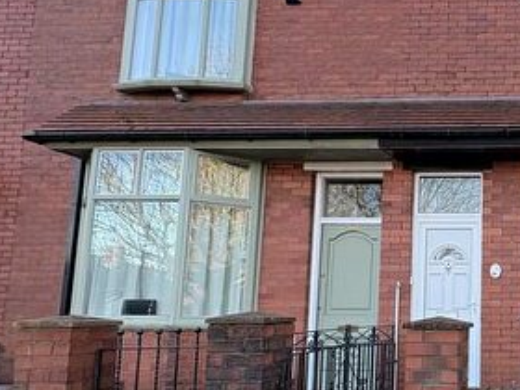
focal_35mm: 35
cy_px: 255
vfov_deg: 40.3
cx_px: 566
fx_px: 526
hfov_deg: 42.1
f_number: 2.2
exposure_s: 1/175
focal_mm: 2.22
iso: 40
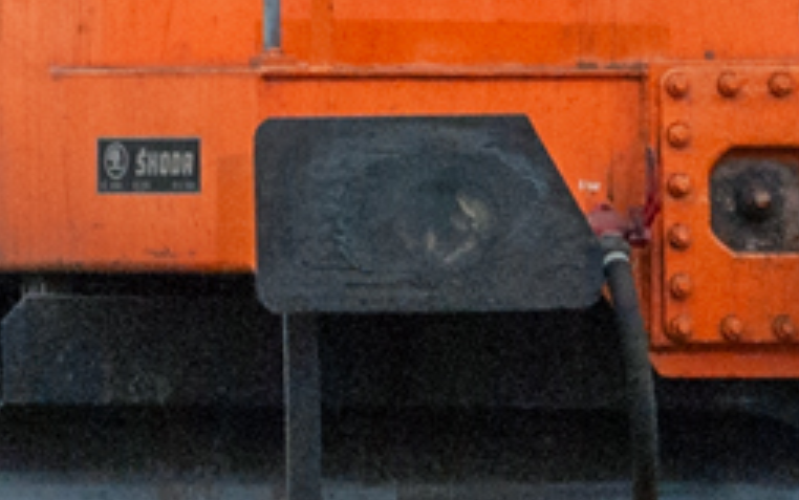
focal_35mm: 769
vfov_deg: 1.7
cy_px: -450
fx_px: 16753
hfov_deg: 2.7
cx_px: -261
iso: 200
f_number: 7.1
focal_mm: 80
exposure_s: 1/250
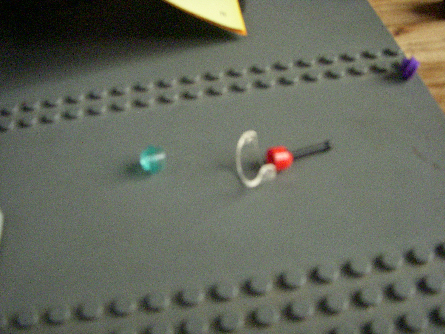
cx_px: 222
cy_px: 167
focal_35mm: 38
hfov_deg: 49.0
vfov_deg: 37.7
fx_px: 489
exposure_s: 1/125
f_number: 3.3
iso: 800
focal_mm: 6.3
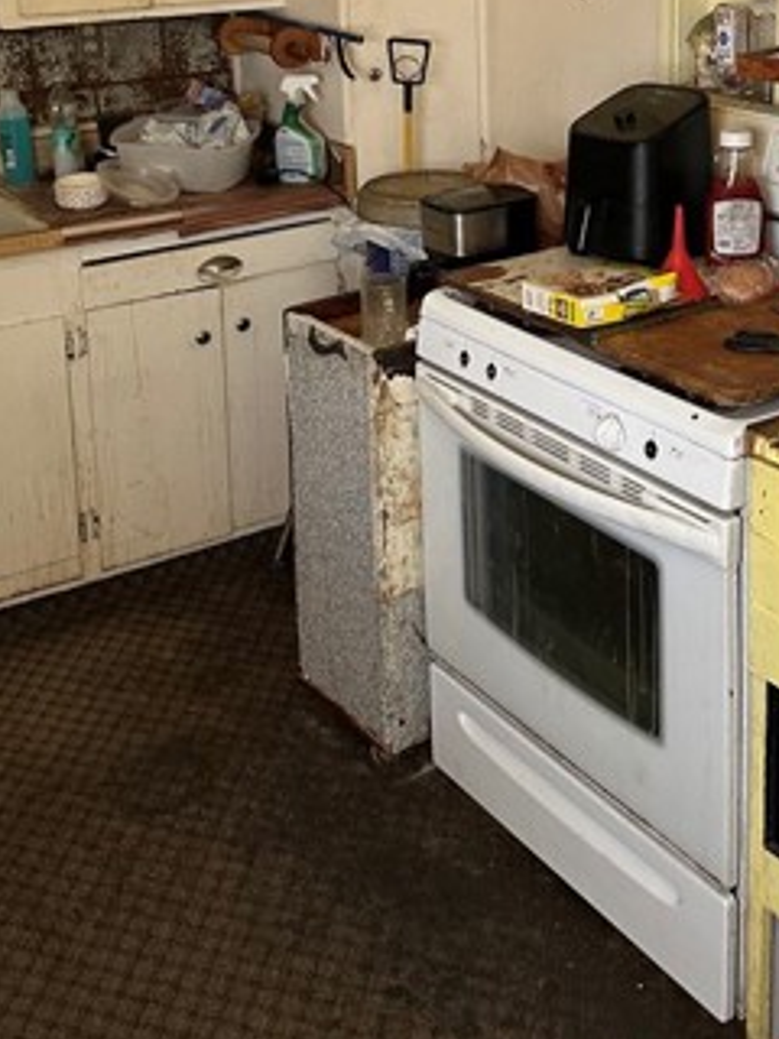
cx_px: 461
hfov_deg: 30.2
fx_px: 1440
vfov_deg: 37.5
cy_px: 143
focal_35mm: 48
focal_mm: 6.86
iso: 250
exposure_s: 1/75
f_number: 1.78
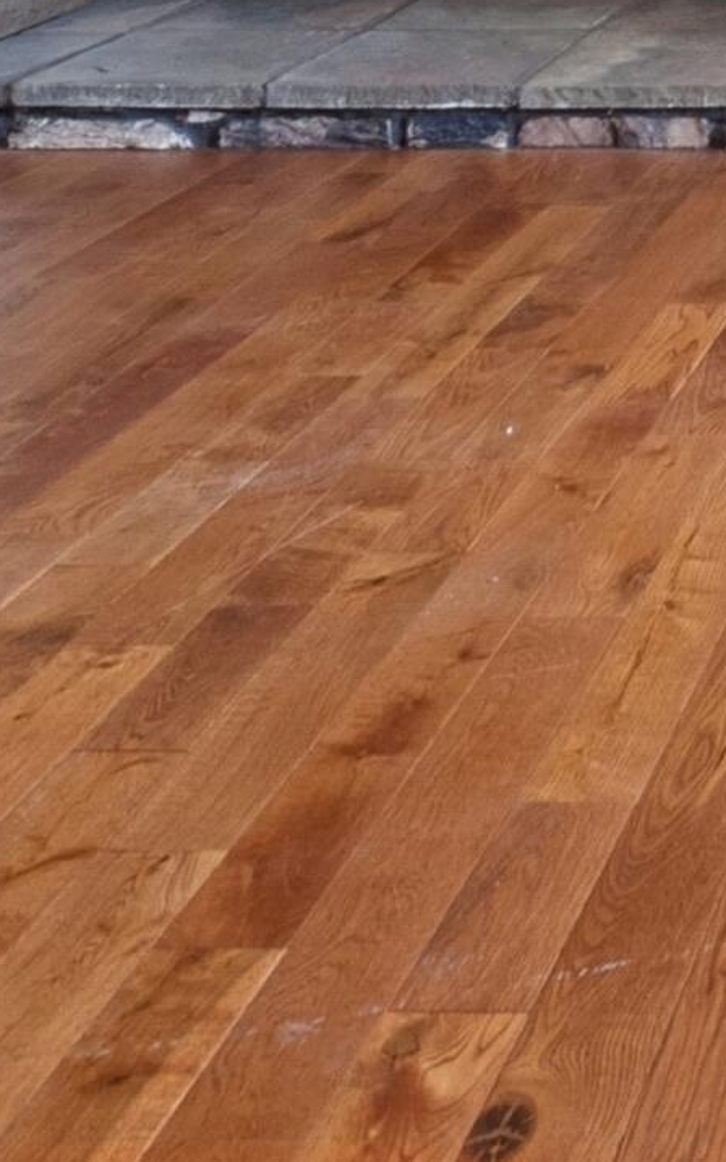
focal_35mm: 64
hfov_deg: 16.7
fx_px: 2026
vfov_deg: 26.2
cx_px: 1322
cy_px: -423
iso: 200
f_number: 8
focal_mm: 10
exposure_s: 1/50
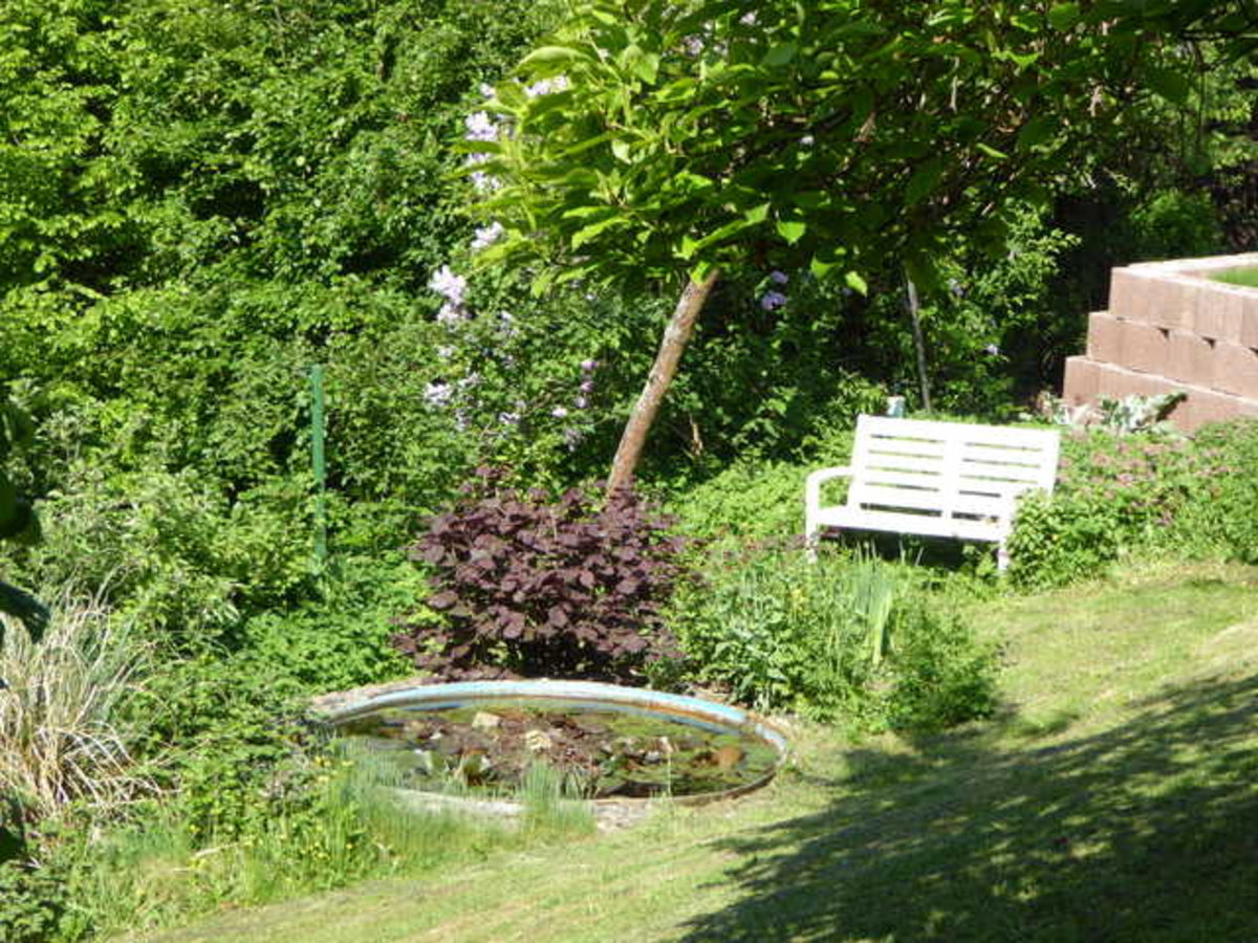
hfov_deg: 21.5
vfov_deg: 16.2
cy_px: 472
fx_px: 3307
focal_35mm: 91
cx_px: 629
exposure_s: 1/200
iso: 100
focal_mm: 15
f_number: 4.8
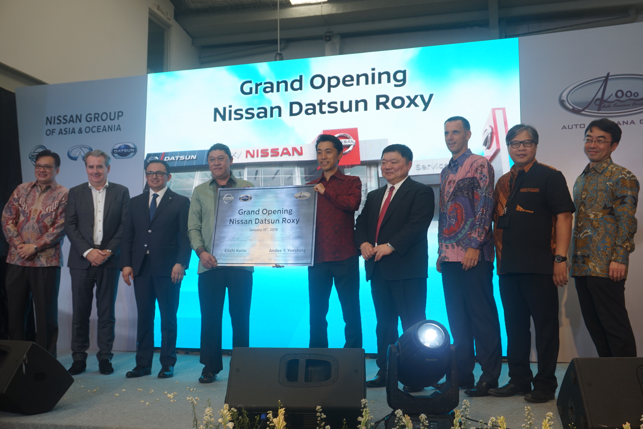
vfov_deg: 36.9
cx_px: 322
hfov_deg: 53.1
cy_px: 214
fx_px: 643
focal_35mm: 36
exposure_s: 1/25
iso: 160
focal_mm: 24
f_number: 7.1
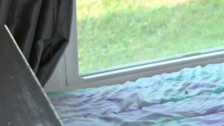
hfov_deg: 10.4
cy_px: -189
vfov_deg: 6.8
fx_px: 992
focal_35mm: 167
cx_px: 596
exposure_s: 1/60
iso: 560
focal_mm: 24
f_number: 4
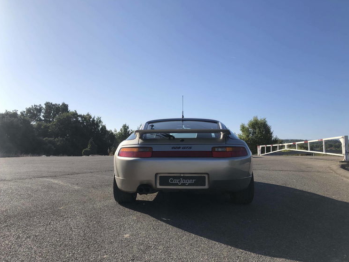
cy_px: 131
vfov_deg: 48.2
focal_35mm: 29
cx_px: 176
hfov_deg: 61.7
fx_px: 292
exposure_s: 1/3205
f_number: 1.8
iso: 20
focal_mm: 3.99
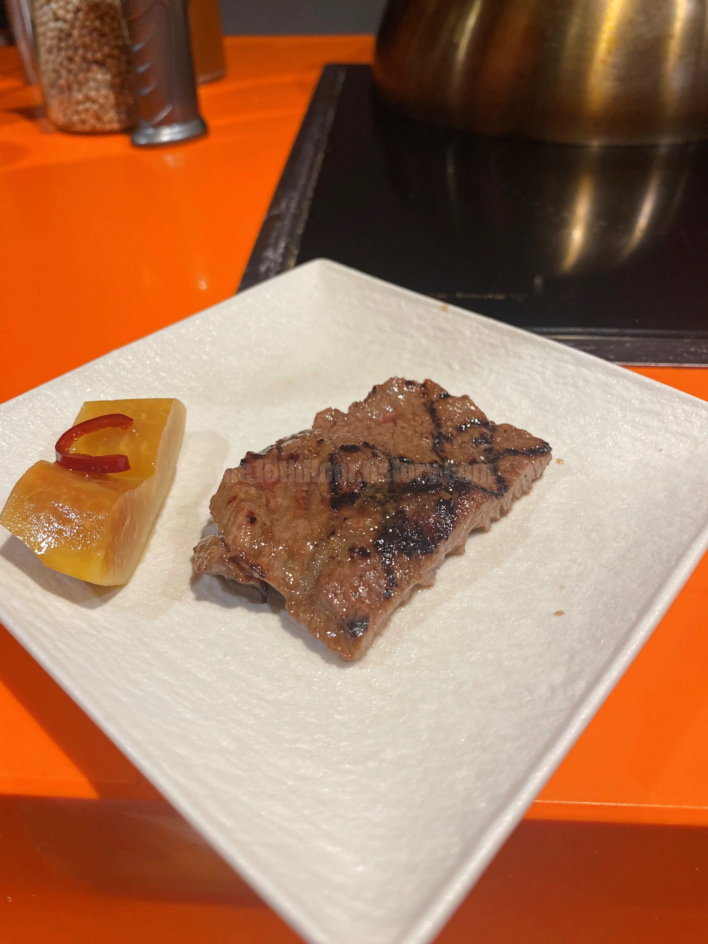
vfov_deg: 69.4
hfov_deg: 54.9
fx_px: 682
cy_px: 472
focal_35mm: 25
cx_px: 354
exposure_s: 1/60
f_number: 1.8
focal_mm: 4.25
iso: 64
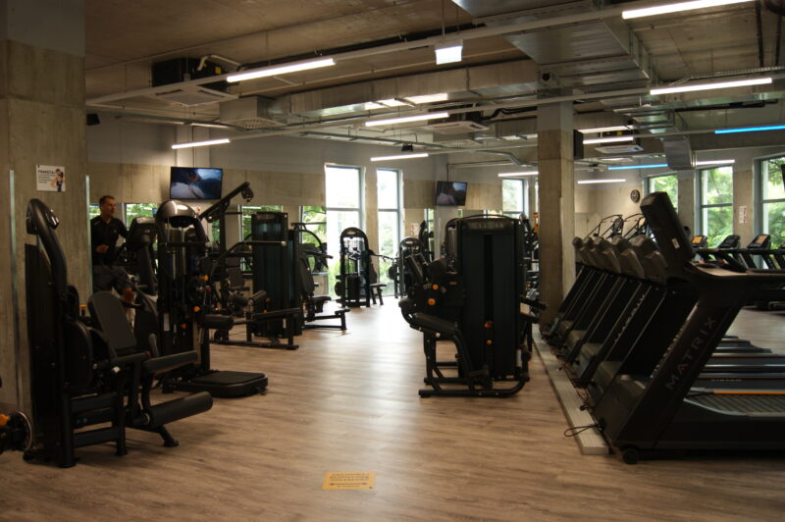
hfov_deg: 62.0
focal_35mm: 30
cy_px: 261
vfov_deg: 43.5
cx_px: 392
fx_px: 654
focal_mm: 20
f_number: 4
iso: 160
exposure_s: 1/40
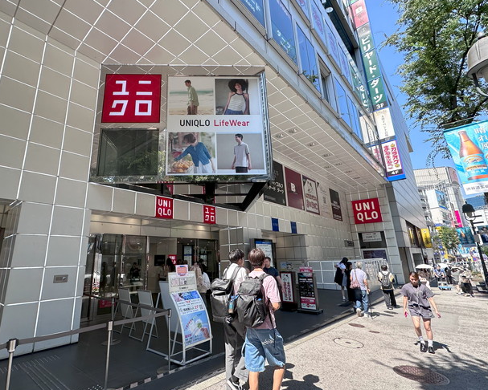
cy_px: 190
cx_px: 219
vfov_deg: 73.8
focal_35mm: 18
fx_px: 260
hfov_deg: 86.1
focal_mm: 2.22
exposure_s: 1/561
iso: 40
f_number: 2.2
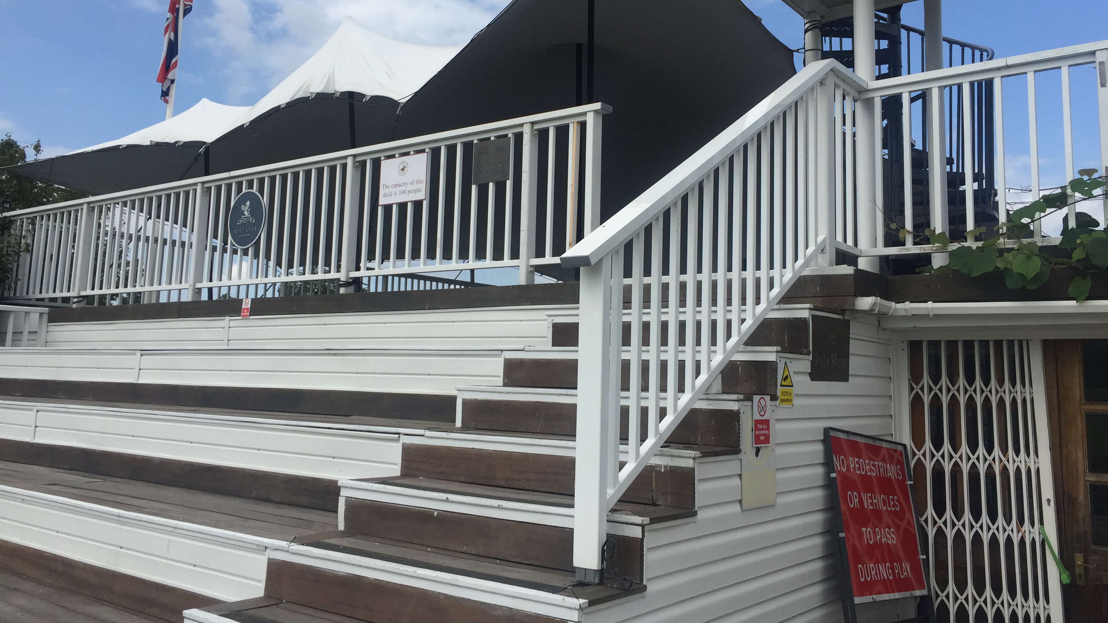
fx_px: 940
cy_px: 243
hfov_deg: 61.0
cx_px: 552
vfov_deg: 36.5
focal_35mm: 32
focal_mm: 4.15
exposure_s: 1/2475
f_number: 2.2
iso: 32
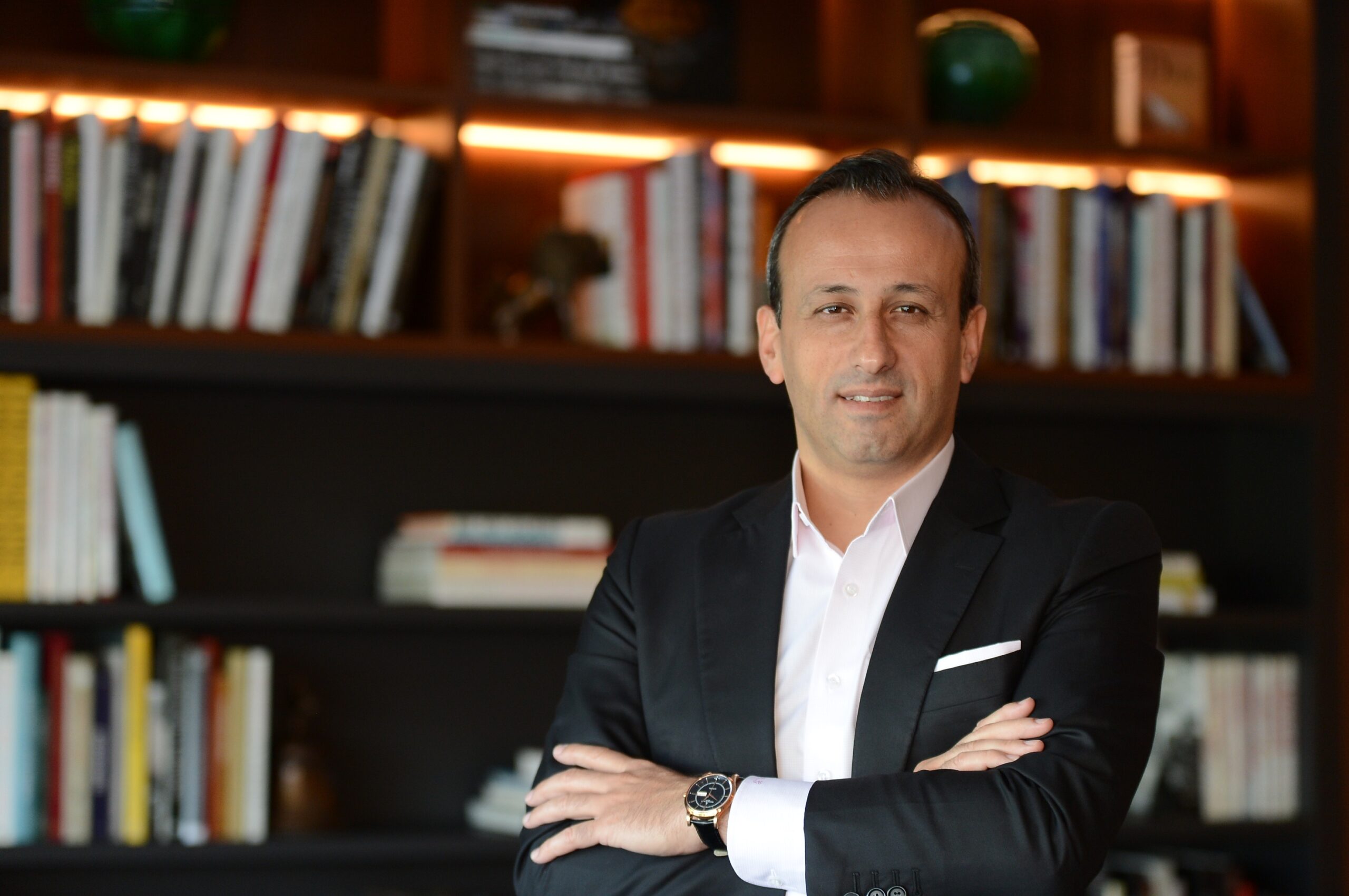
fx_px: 3743
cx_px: 674
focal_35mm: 100
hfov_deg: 20.4
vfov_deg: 13.7
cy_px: 448
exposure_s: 1/200
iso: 1250
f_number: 2.8
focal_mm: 100
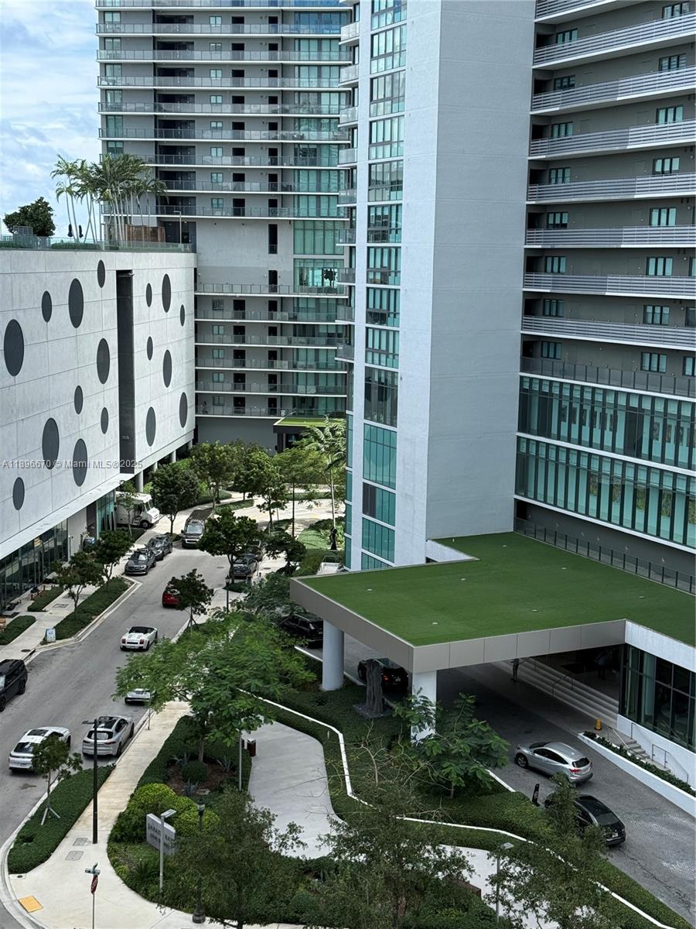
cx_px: 348
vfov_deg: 39.7
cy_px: 464
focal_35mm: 48
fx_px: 1287
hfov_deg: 30.3
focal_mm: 6.76
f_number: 1.78
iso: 100
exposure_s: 1/2273
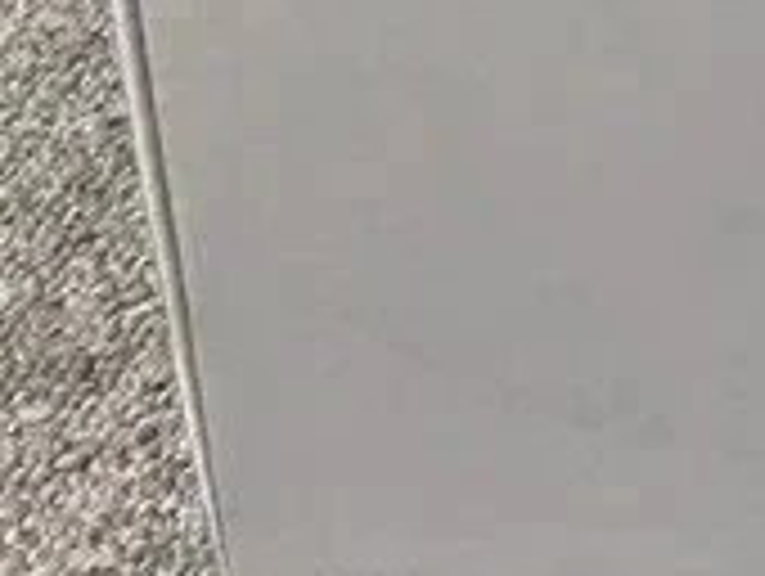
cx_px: 1944
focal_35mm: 164
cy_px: -875
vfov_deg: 8.2
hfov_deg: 10.2
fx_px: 3629
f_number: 2.4
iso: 25
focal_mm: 3.3
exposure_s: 1/108
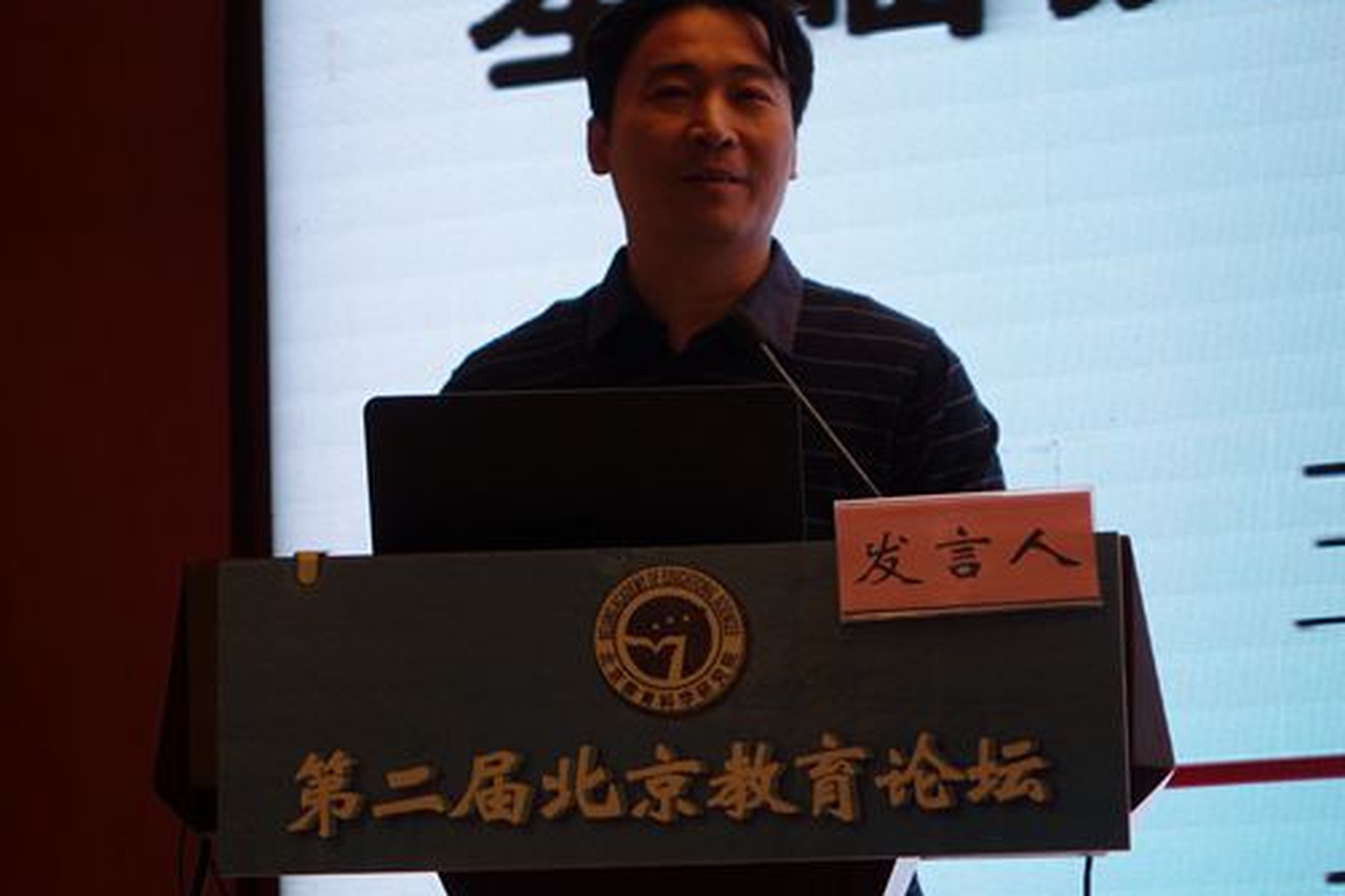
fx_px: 5938
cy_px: 417
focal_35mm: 159
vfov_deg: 8.6
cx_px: 677
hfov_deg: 12.9
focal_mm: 54.09
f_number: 2.8
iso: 250
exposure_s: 1/160
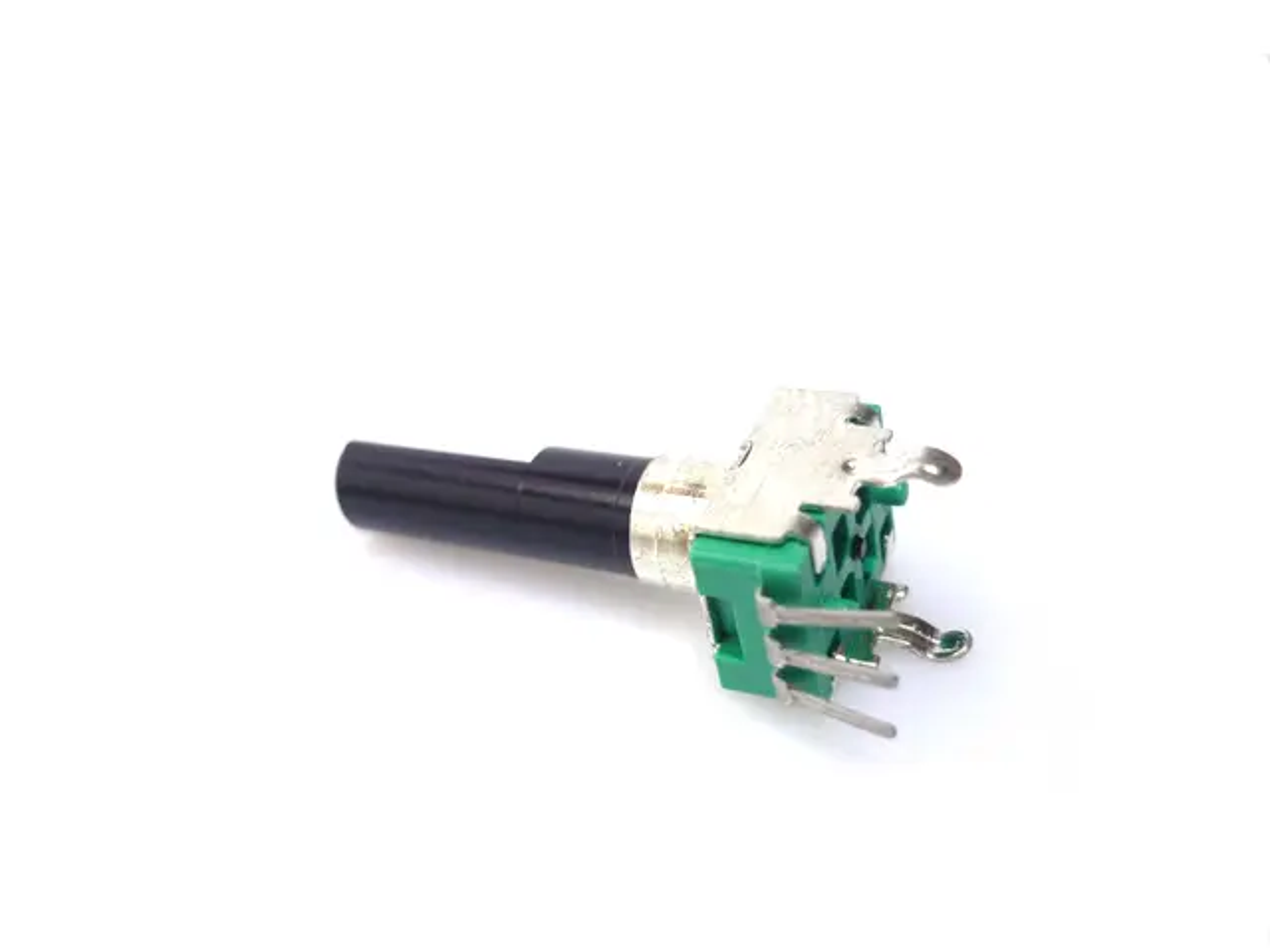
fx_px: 1211
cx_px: 635
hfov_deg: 55.4
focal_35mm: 33
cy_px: 476
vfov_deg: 42.9
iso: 80
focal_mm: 5.5
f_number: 2.8
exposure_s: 1/60
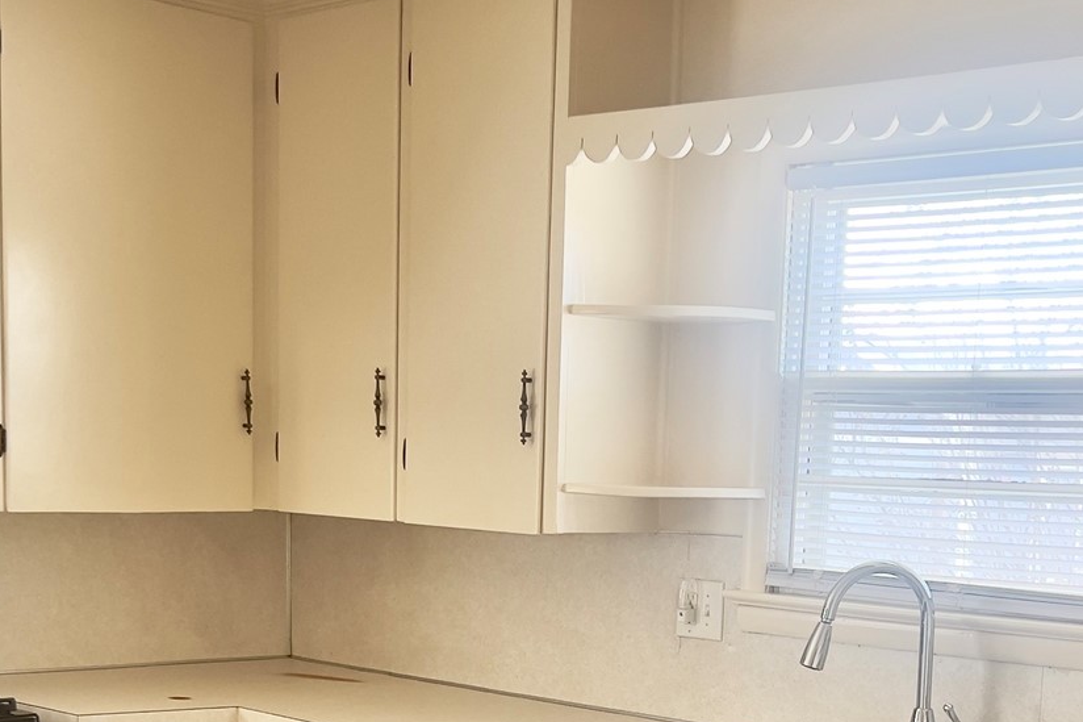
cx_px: 564
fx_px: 1895
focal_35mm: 63
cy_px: 736
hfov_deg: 31.9
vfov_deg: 20.8
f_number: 1.5
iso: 100
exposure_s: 1/121
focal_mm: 5.7
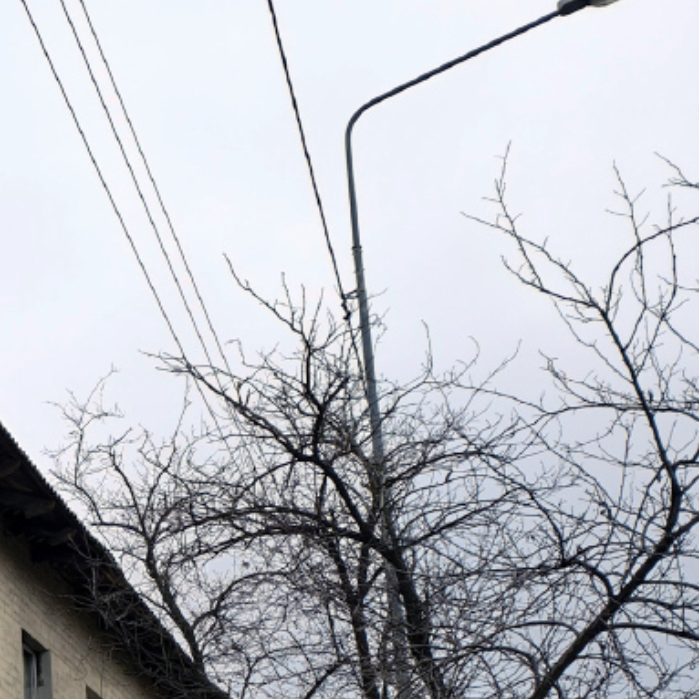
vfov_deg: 23.9
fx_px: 1576
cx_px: -418
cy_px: 705
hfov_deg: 20.5
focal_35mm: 69
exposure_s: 1/1718
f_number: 1.57
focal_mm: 6.54
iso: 72
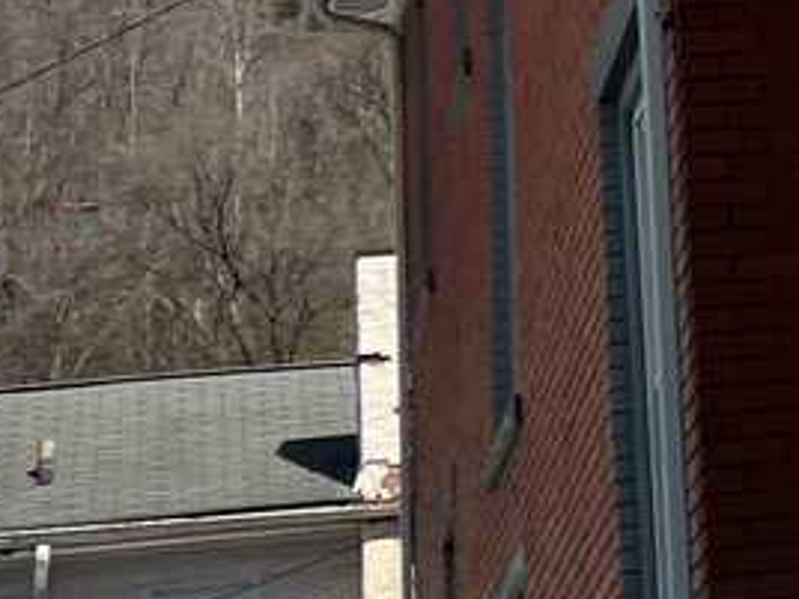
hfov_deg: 12.0
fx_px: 3393
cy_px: -252
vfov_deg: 9.8
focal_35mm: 147
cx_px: 1591
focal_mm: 5.1
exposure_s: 1/2358
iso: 50
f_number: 1.6
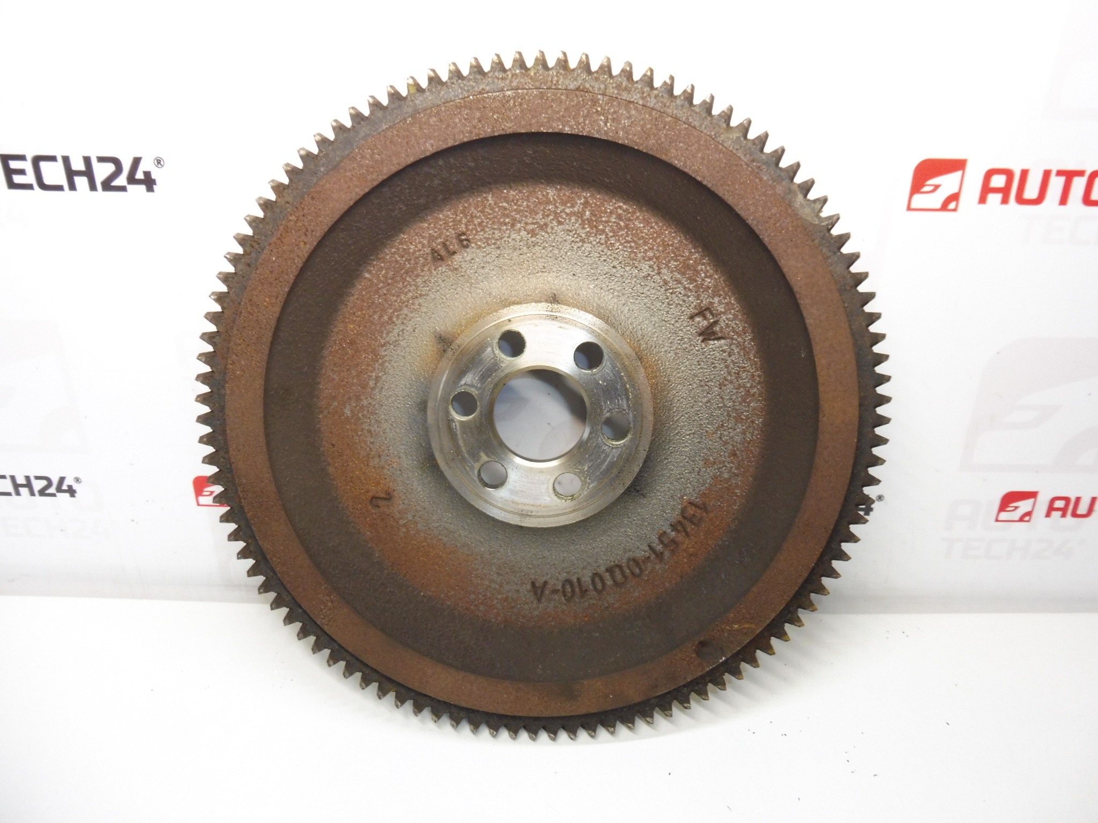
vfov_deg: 54.9
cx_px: 549
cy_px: 412
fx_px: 793
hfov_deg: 69.4
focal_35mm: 25
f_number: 3.5
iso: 200
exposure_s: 1/60
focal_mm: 4.4
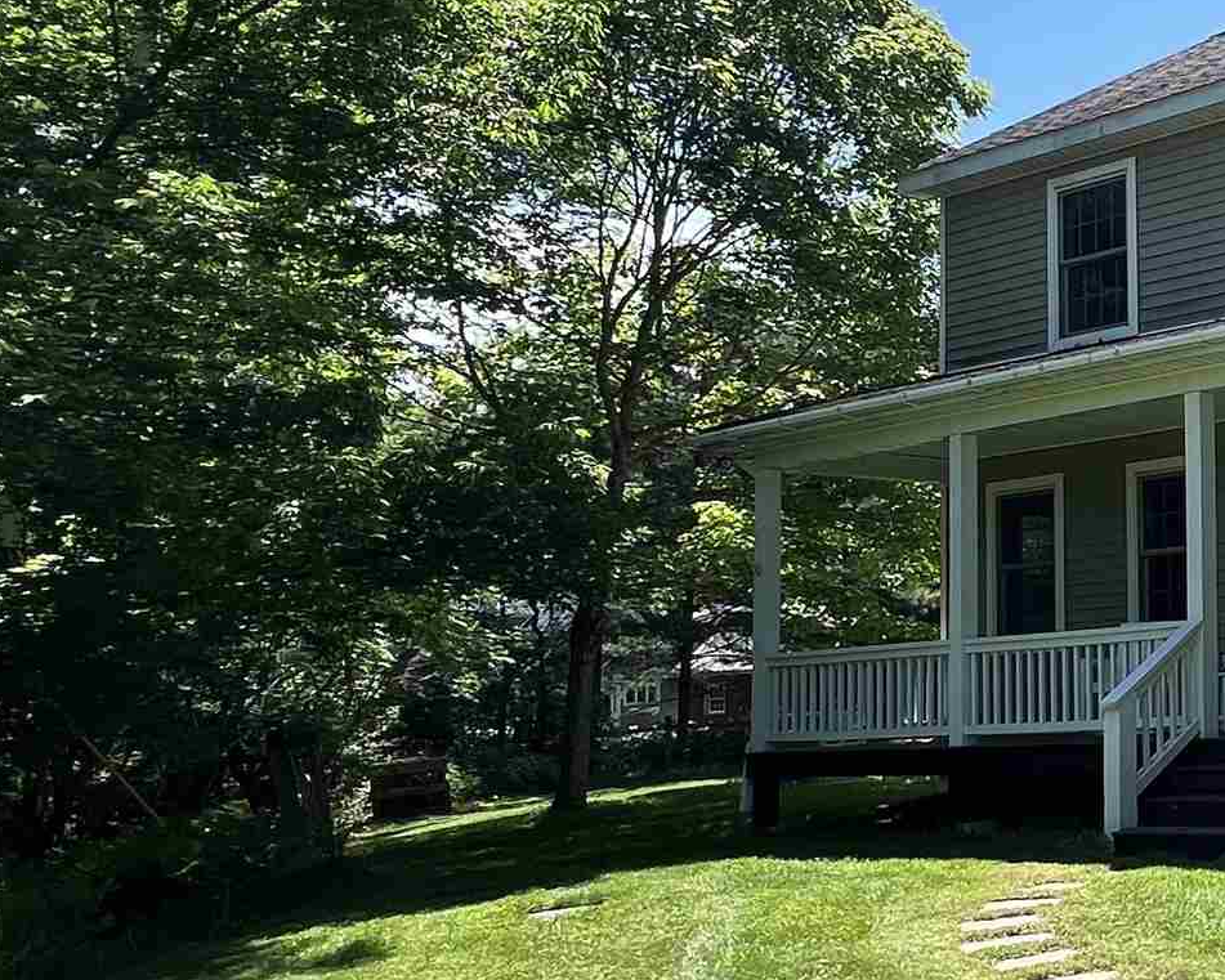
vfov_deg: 36.5
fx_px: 1487
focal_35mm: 41
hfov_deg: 31.4
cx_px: 1682
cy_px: 528
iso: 32
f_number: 1.8
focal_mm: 1.57
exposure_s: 1/539
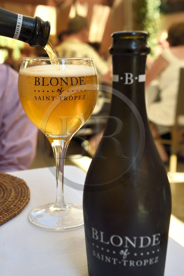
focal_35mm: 40
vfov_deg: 48.5
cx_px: 92
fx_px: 307
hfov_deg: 33.4
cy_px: 138
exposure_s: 1/125
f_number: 7.1
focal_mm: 40
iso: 200
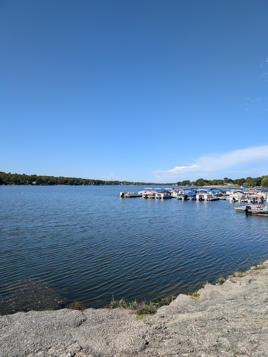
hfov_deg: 56.9
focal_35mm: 24
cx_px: 134
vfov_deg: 71.5
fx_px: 247
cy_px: 178
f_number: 1.68
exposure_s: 1/1159
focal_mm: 6.9
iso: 20
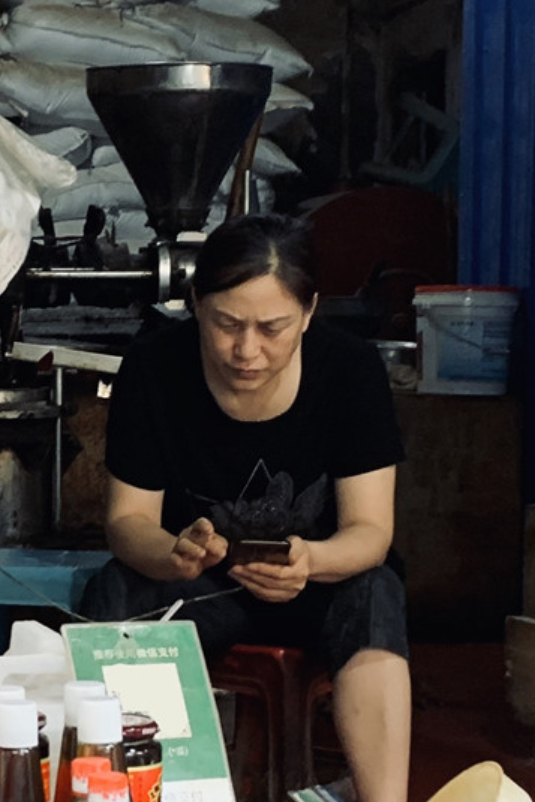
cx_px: 55
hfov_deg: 13.4
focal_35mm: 101
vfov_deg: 20.2
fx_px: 2250
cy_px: 438
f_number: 1.8
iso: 250
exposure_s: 1/60
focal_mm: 4.25
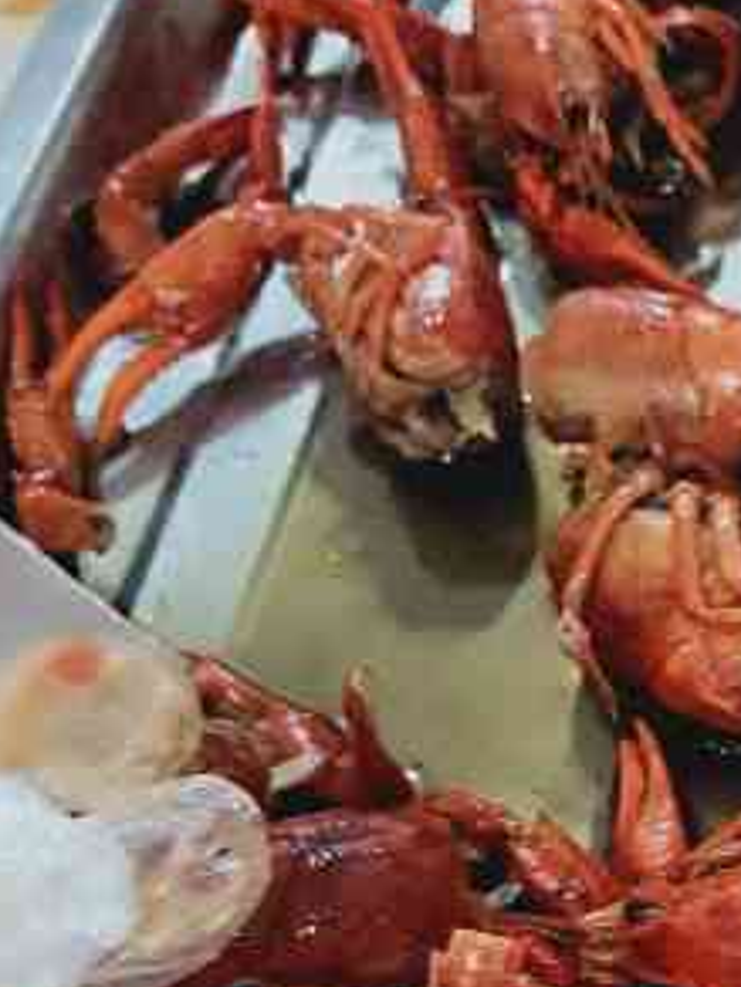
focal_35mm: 80
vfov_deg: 23.4
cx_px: 930
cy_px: 992
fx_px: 2283
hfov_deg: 17.4
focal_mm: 4.28
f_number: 1.7
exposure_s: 1/33
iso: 392
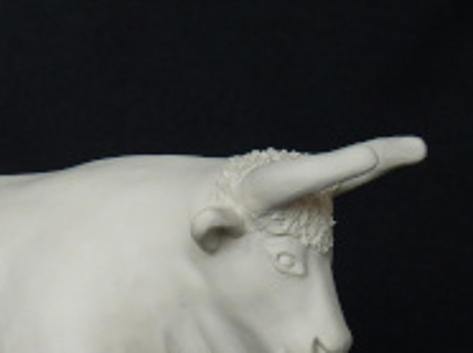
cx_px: 41
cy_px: 319
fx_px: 3862
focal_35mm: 283
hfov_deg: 7.0
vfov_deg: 5.2
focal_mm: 26.7
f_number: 3.7
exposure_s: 1/50
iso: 200
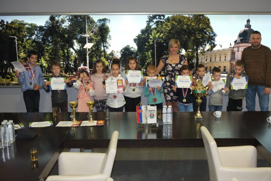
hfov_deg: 45.4
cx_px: 140
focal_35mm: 43
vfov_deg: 31.2
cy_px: 87
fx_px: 324
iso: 800
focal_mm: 27
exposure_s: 1/60
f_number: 3.6
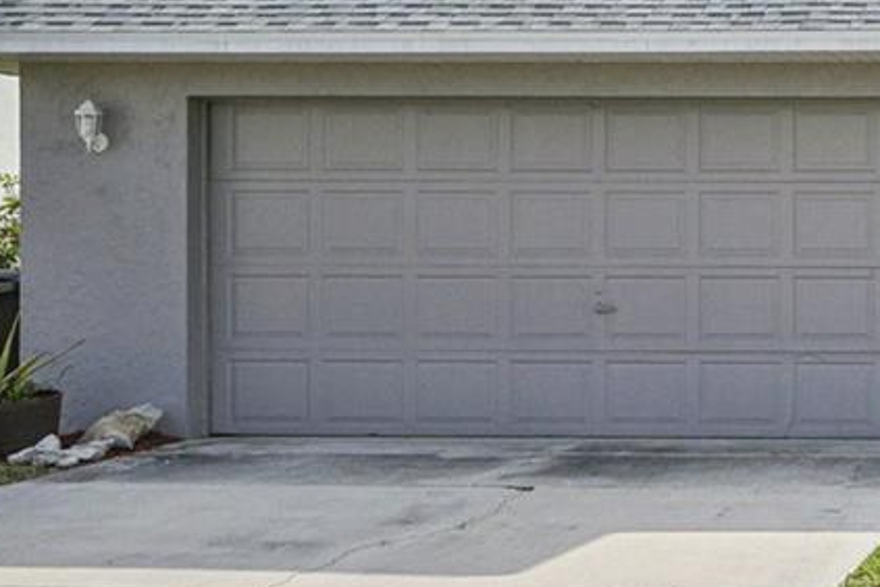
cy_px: 277
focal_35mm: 87
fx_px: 2127
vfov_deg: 15.7
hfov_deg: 20.5
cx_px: 1267
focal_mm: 23
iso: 400
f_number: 4.5
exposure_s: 1/6000
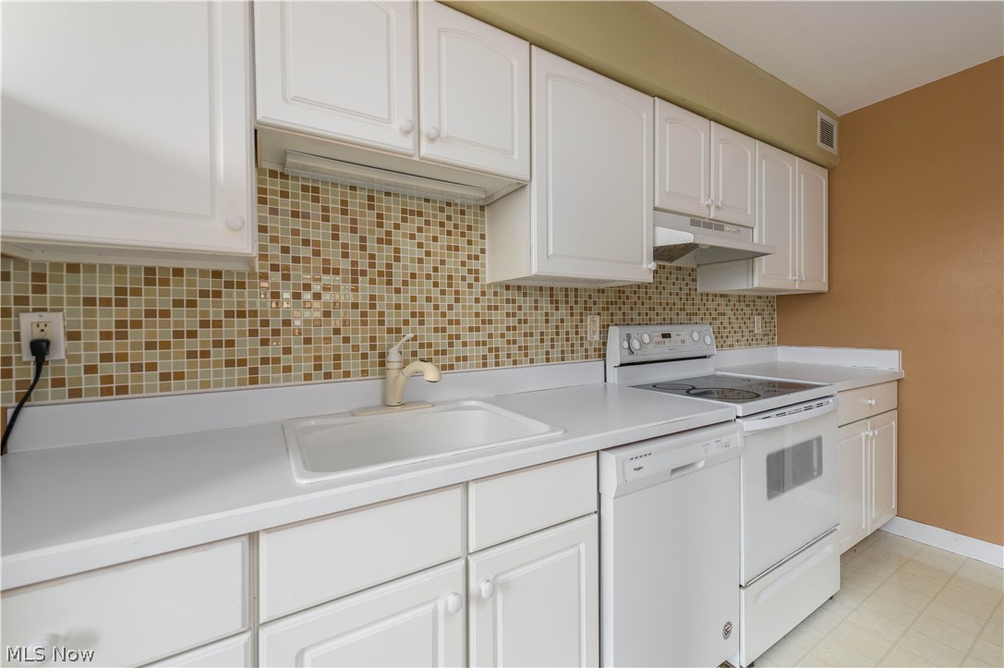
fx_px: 390
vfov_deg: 81.1
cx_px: 502
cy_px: 334
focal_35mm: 14
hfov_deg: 104.3
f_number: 9
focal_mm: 14
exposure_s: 1/60
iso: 200
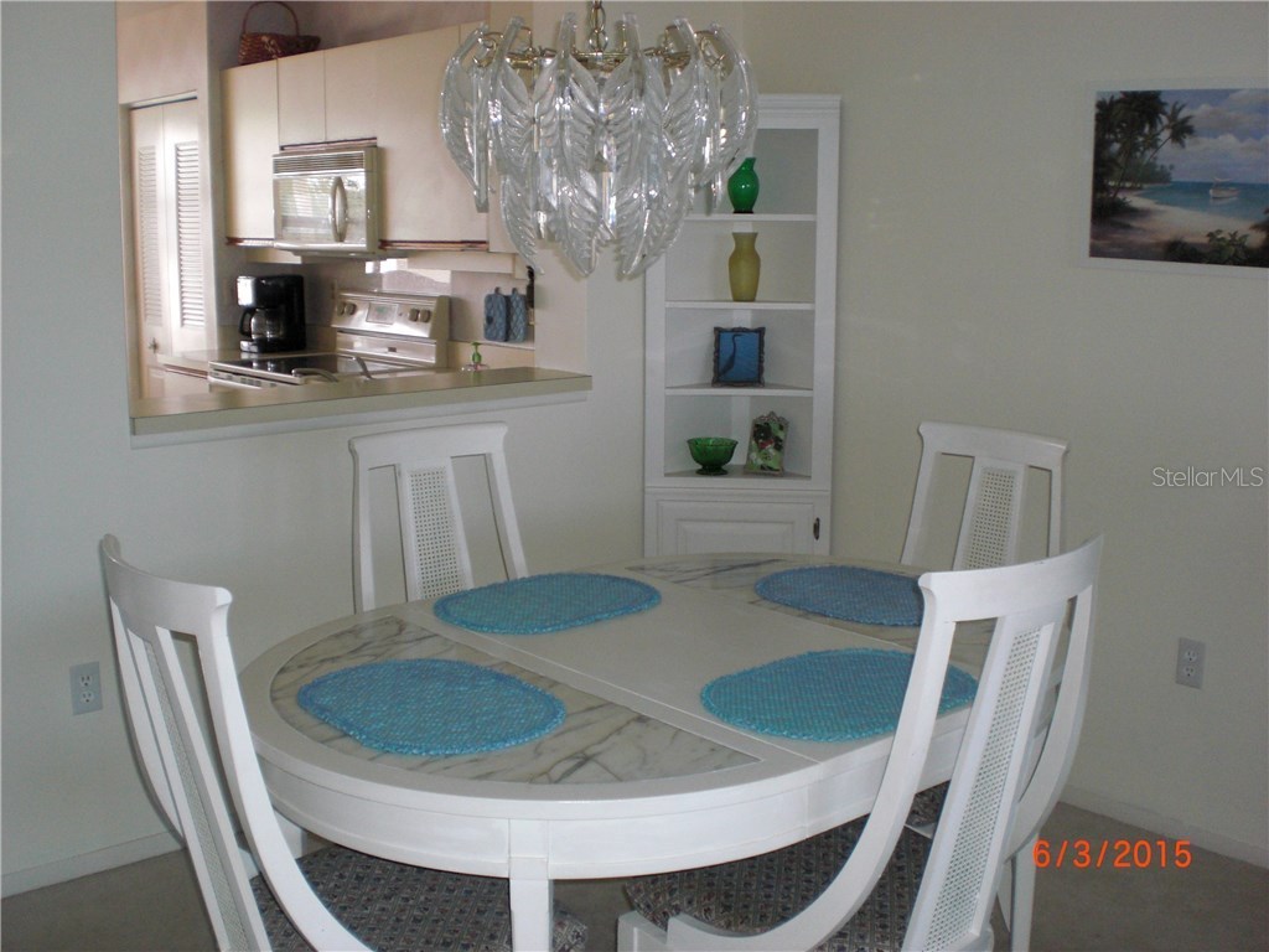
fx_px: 1393
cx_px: 634
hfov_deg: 49.0
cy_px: 476
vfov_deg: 37.7
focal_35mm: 38
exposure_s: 1/60
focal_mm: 6.3
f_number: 3.1
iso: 200
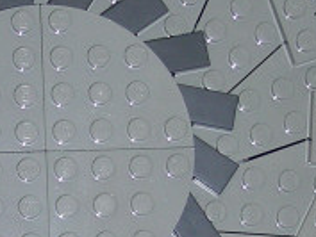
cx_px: 39
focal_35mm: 172
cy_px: 160
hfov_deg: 11.4
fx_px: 1571
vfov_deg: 8.6
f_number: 3.5
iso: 50
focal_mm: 6.3
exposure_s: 1/60.1
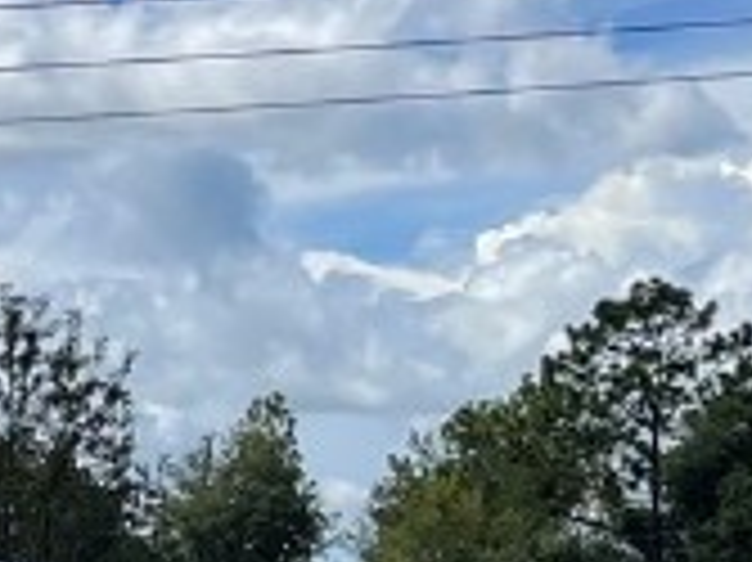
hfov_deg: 10.9
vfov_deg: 9.5
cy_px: 724
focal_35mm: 153
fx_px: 3321
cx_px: -1081
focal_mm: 5.1
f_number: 1.6
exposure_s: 1/5376
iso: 32
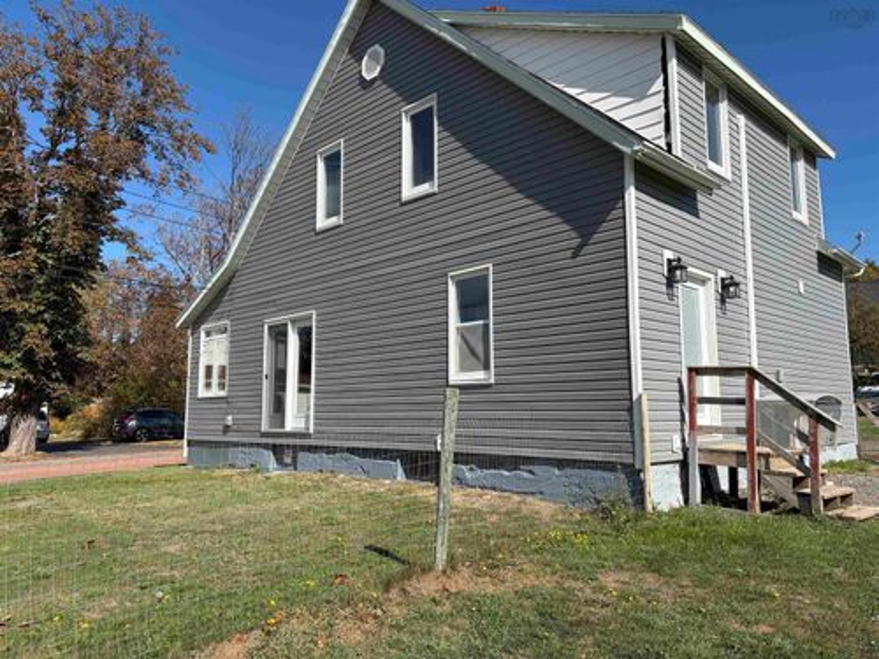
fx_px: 660
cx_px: 440
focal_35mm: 26
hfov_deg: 67.3
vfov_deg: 53.1
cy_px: 330
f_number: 1.6
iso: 50
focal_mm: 5.96
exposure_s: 1/3623
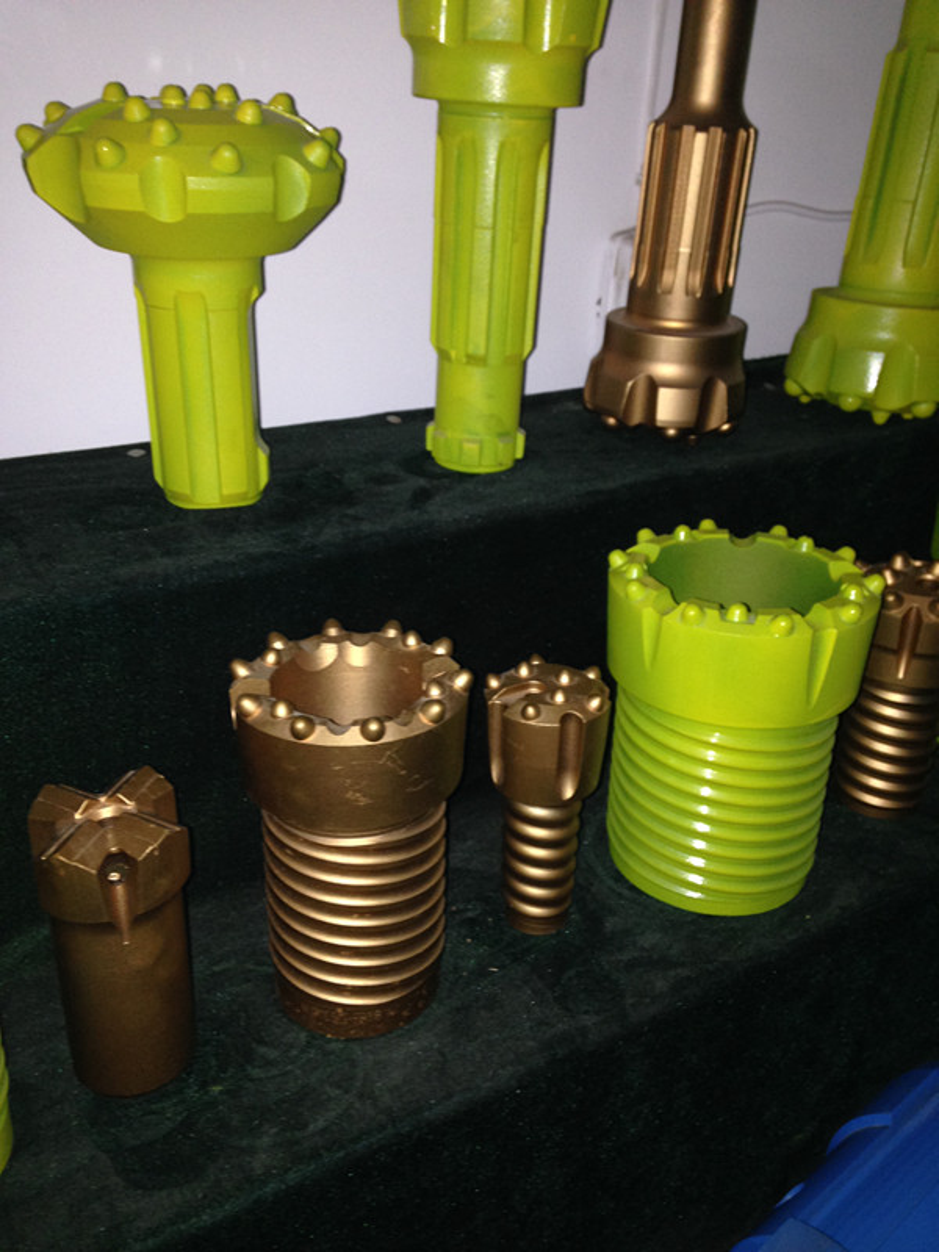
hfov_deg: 42.9
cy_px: 626
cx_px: 470
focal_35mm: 33
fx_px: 1194
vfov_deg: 55.4
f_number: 2.4
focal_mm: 4.12
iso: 100
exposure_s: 1/16
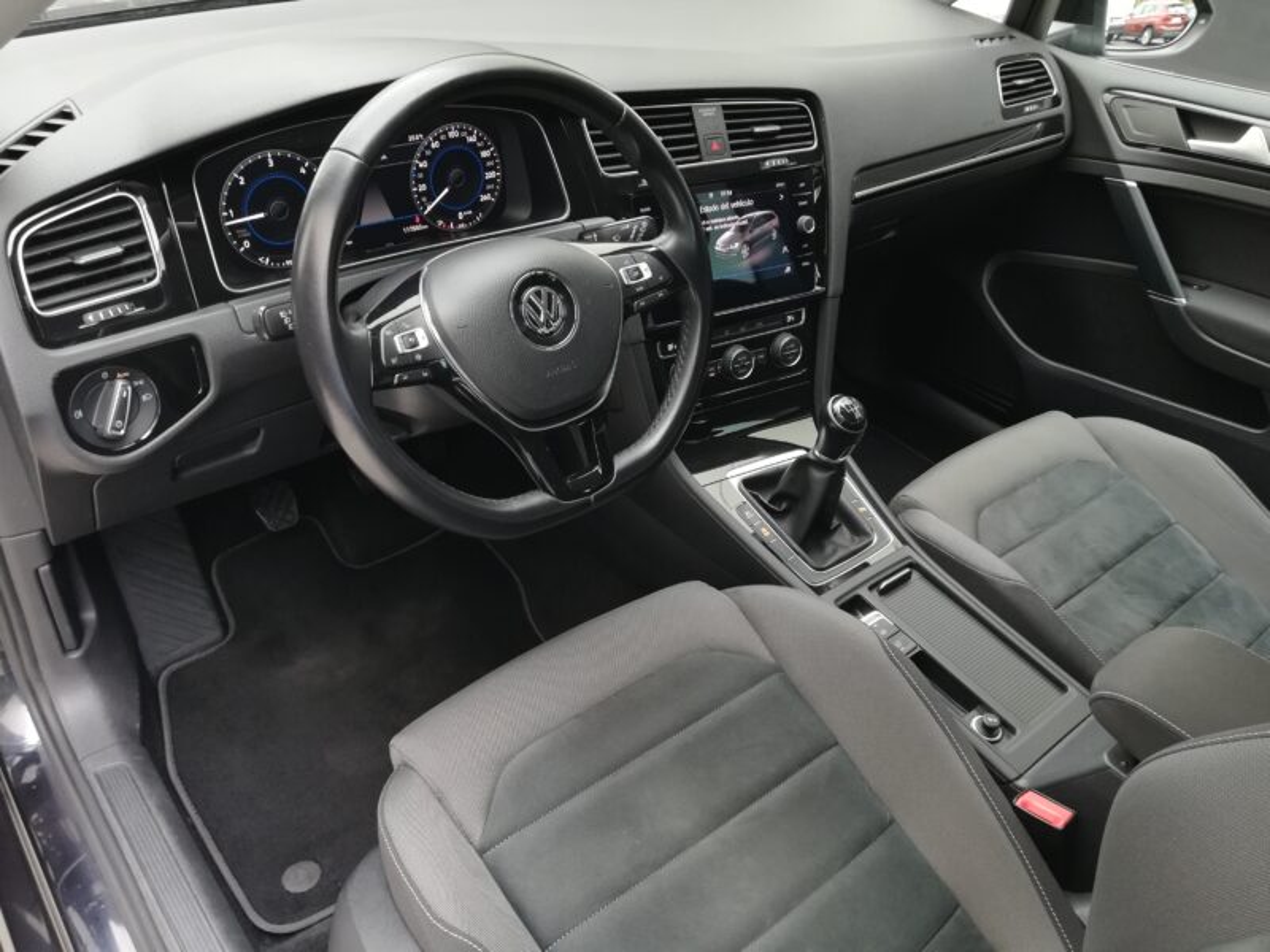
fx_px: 954
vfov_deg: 53.1
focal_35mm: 26
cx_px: 635
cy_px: 476
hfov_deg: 67.3
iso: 100
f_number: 2.2
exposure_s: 1/33.3
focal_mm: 3.83
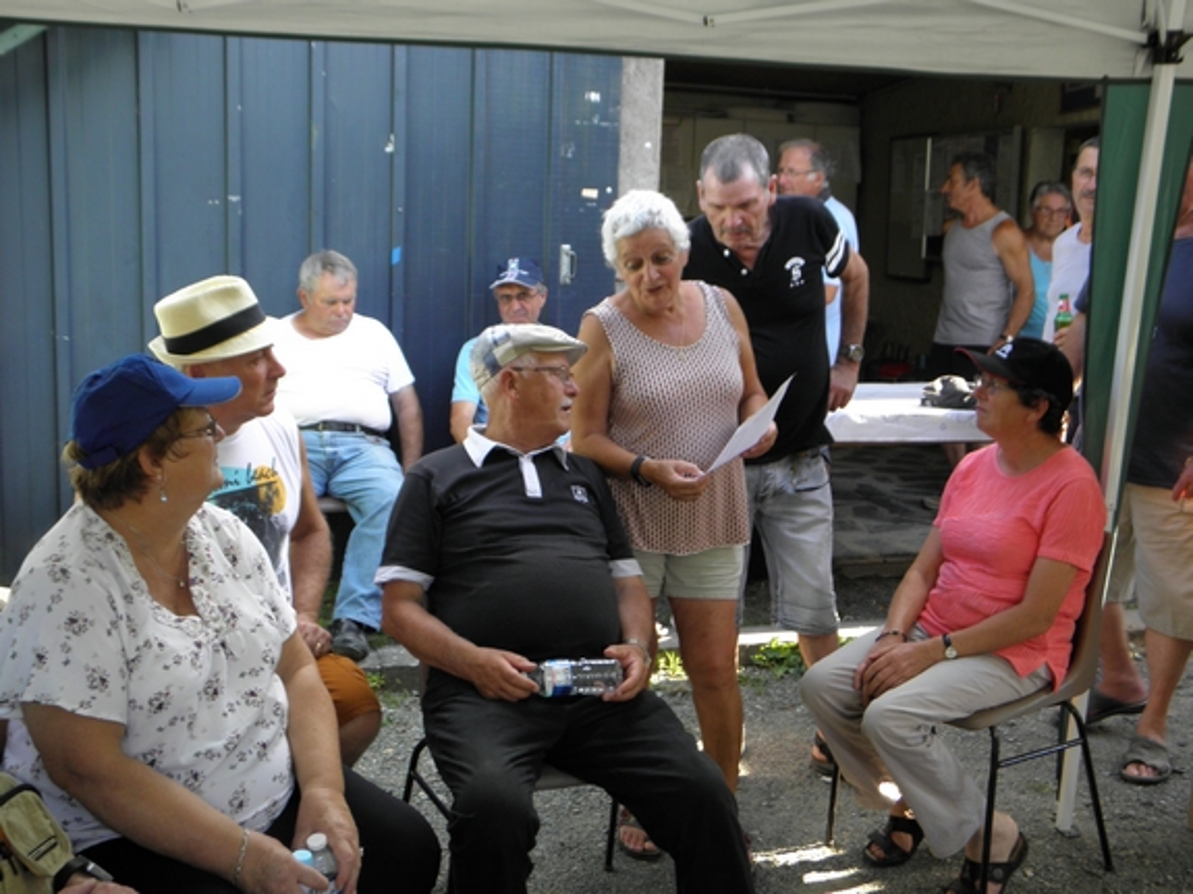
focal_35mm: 39
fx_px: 1344
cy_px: 447
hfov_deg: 47.9
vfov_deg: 36.8
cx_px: 596
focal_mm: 7.1
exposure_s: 1/50
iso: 100
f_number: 3.8
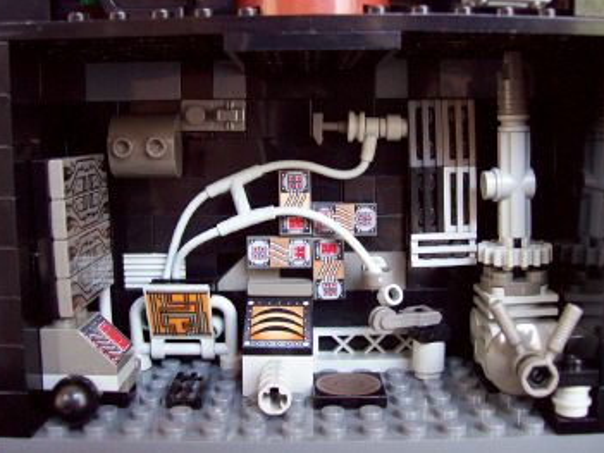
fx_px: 715
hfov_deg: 45.8
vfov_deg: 35.1
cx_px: 296
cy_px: 197
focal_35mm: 41
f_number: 2.7
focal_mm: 6
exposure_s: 1/8.24
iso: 160
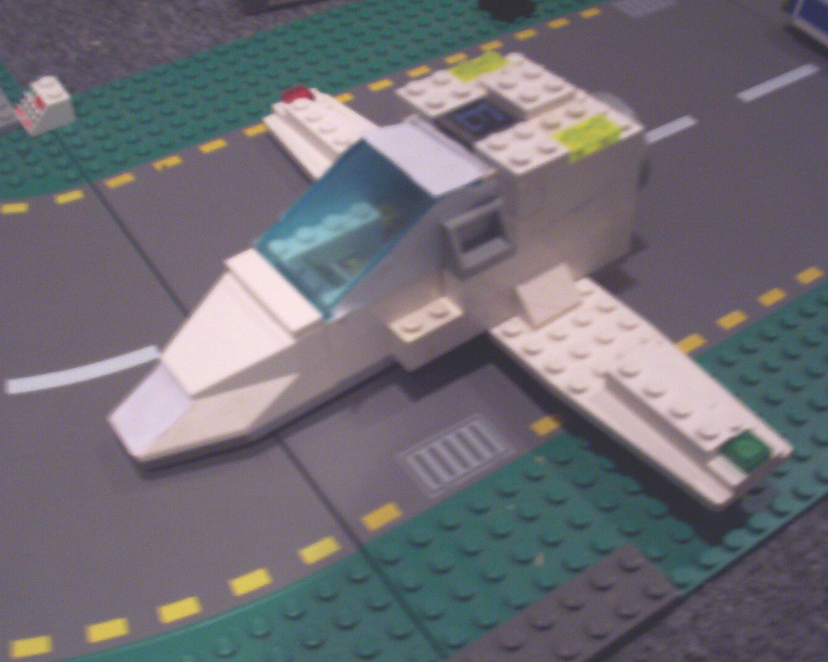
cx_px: 395
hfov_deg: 44.8
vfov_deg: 36.5
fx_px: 1005
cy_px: 335
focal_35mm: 41
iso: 200
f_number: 4.5
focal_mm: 6
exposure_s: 1/8
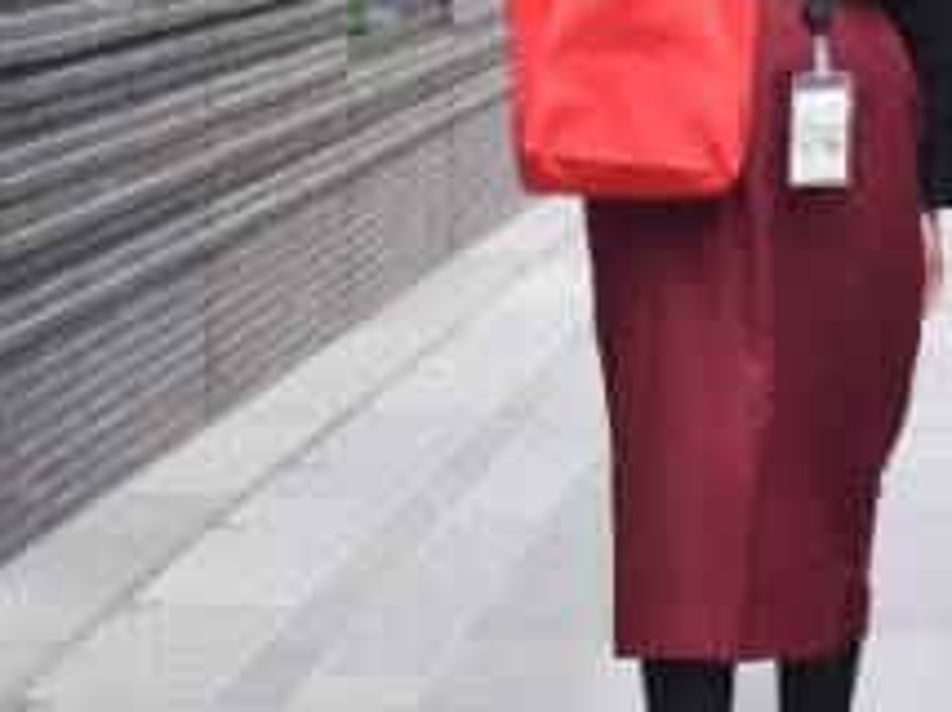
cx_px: 1059
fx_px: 6181
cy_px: -80
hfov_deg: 8.7
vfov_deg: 6.6
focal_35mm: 225
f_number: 4.8
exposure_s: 1/13
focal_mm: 52
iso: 250
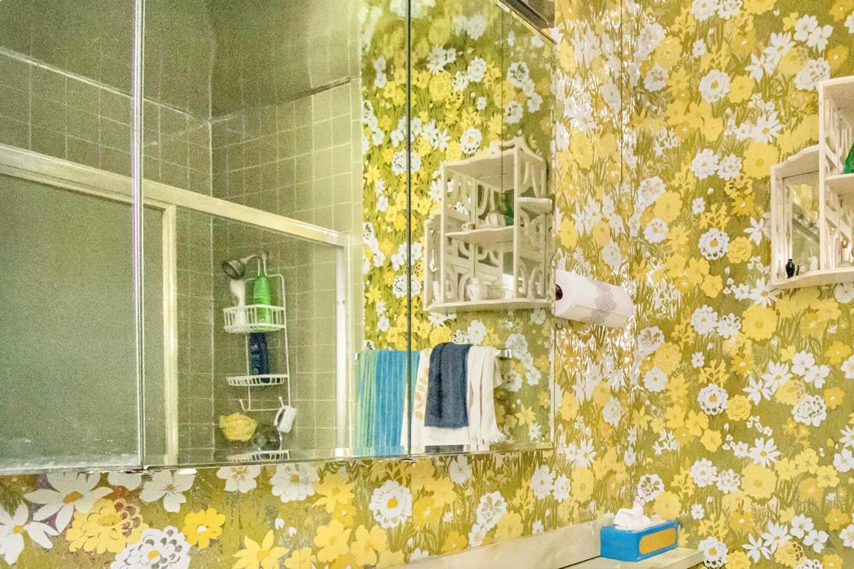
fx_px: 640
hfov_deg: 61.9
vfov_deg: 45.9
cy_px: 440
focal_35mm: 27
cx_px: 681
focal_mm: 10
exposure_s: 1/60
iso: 6400
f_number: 4.5
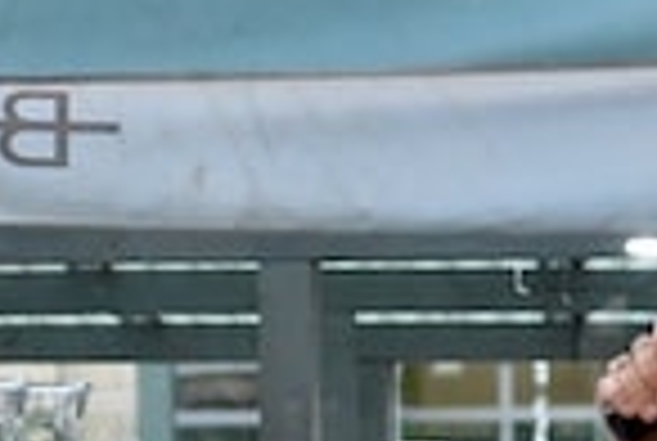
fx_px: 4864
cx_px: 306
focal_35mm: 266
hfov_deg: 7.7
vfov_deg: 5.2
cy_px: 443
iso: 140
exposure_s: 1/160
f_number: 2.8
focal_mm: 38
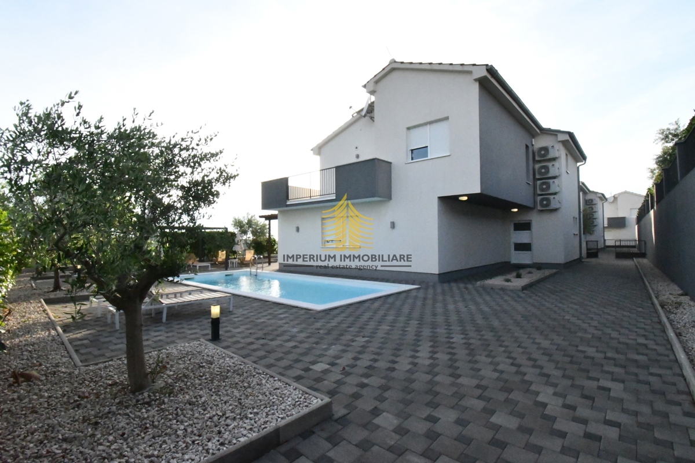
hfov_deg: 96.7
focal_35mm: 16
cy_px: 232
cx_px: 348
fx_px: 309
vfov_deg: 73.7
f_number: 22
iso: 16000
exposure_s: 1/2000
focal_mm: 11
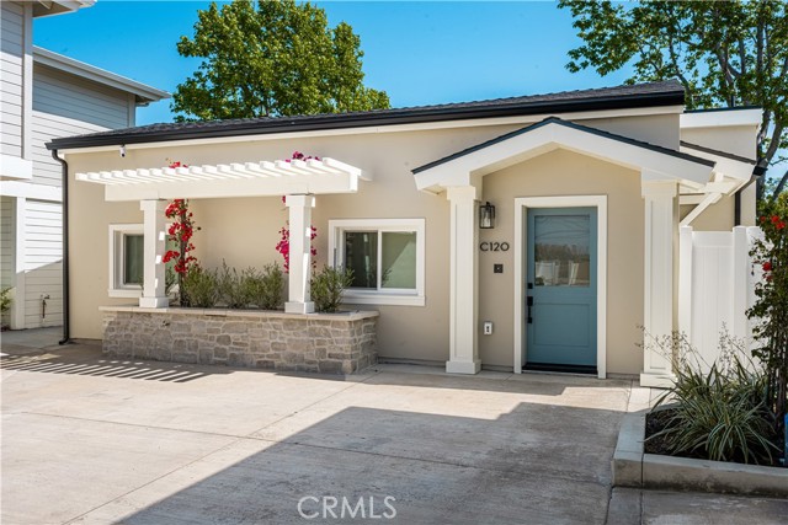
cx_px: 394
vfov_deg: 47.2
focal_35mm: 28
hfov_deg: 66.4
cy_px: 262
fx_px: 602
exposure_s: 1/160
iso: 100
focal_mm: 27.5
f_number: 16
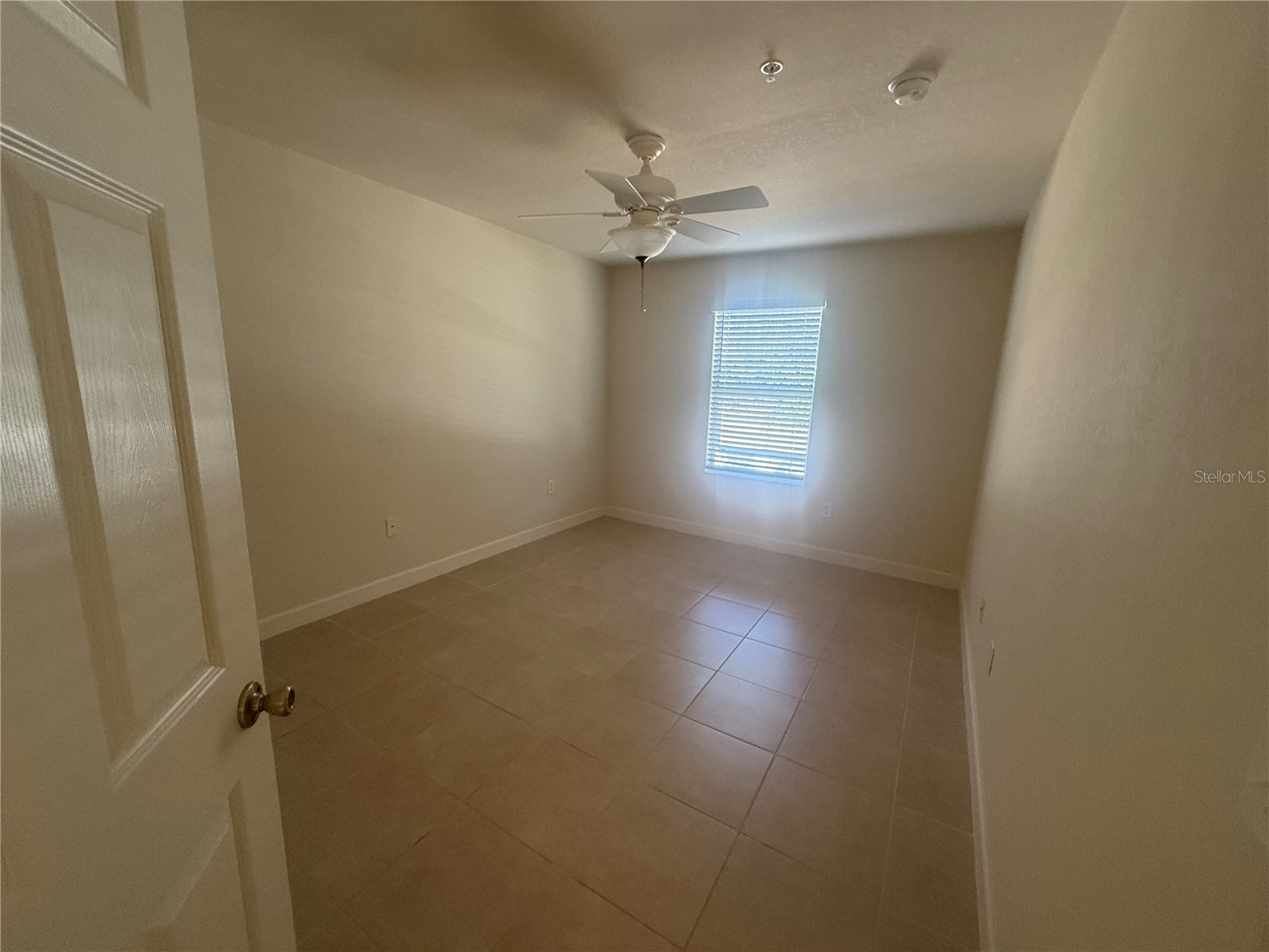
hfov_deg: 102.1
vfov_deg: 85.7
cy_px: 476
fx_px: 513
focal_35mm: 14
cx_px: 634
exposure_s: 1/99
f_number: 2.2
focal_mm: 2.22
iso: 320
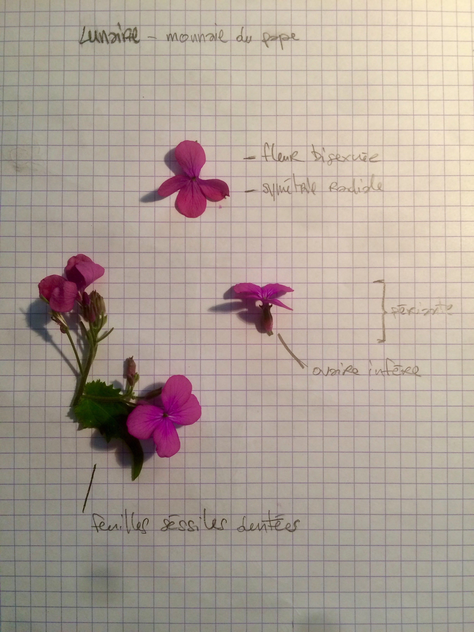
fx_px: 529
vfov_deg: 61.7
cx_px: 237
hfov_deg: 48.2
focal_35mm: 29
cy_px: 316
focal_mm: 4.15
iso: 100
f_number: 2.2
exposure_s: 1/33
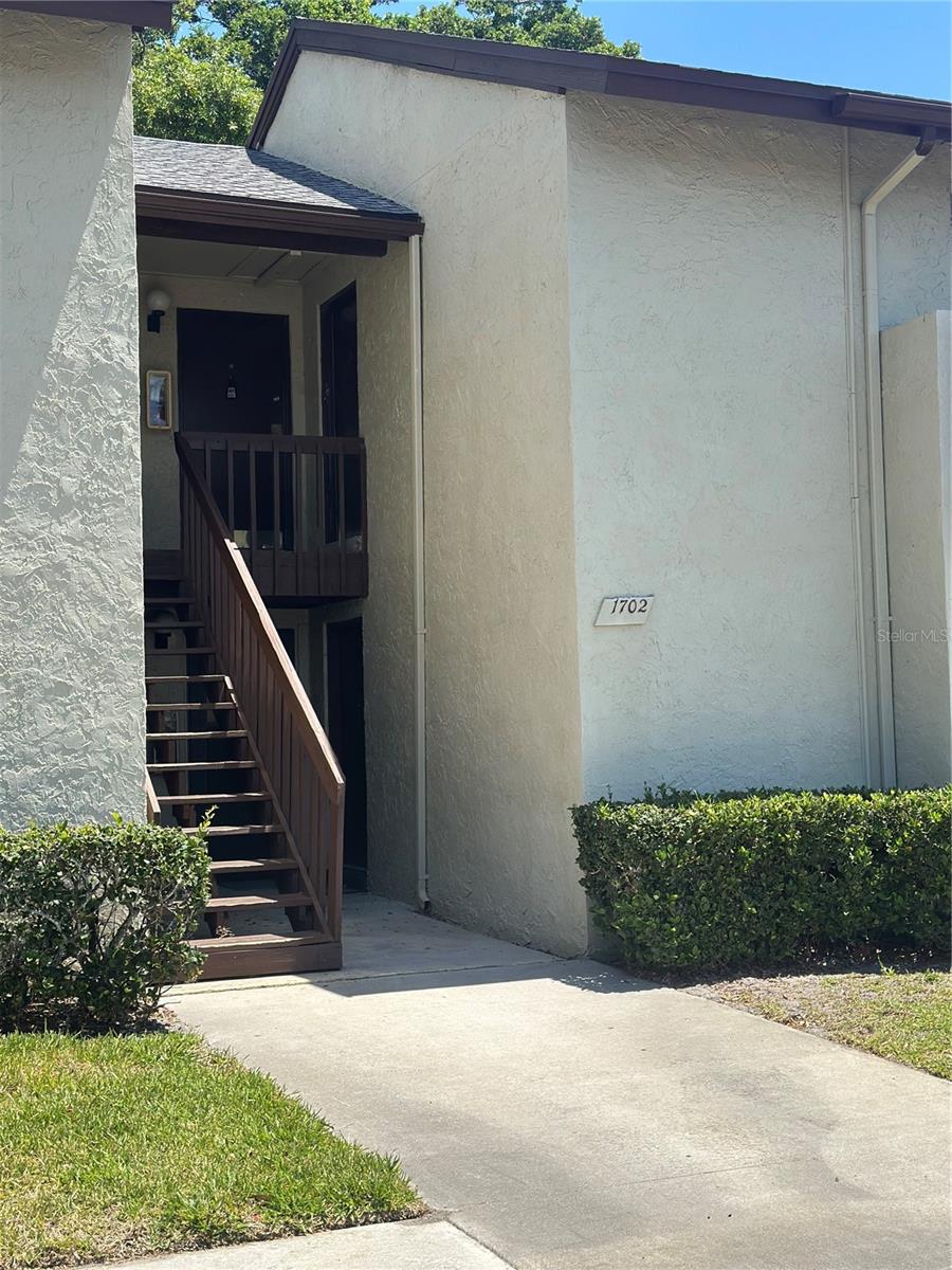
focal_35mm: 48
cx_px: 476
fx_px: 1760
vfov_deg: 39.7
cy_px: 635
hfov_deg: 30.3
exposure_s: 1/3155
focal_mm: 6.86
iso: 100
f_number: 1.78
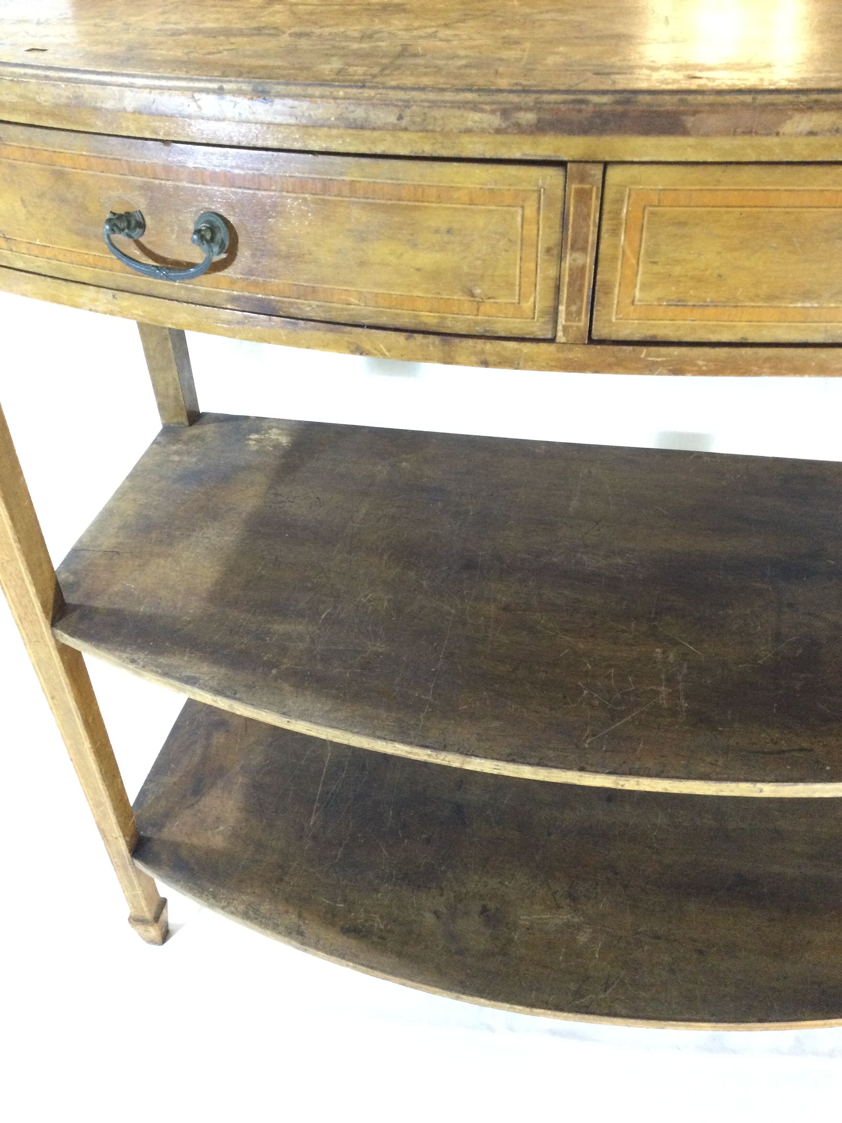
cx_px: 421
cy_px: 562
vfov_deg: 58.4
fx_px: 1005
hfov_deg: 45.4
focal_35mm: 31
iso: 250
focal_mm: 3.3
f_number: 2.4
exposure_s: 1/33
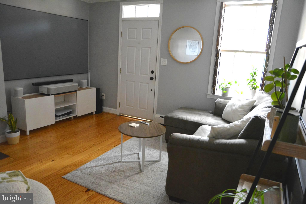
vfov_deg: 53.1
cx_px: 153
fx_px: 204
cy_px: 102
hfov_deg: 73.7
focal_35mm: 24
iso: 3200
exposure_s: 1/30
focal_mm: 16
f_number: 3.5
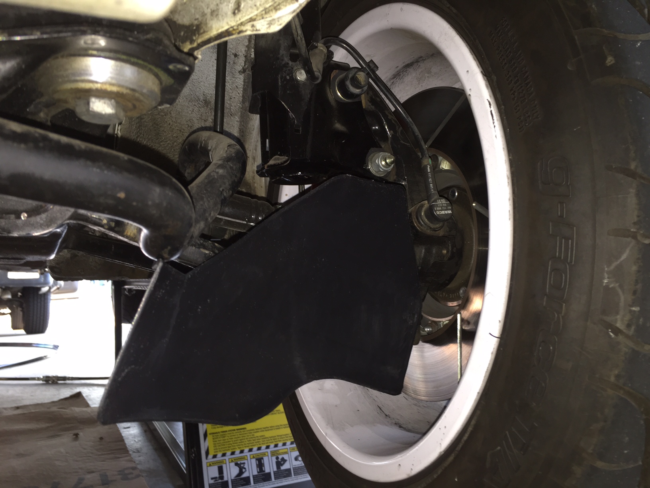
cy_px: 244
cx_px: 325
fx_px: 545
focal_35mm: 29
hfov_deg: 61.7
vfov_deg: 48.2
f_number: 2.2
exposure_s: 1/16
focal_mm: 4.15
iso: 40
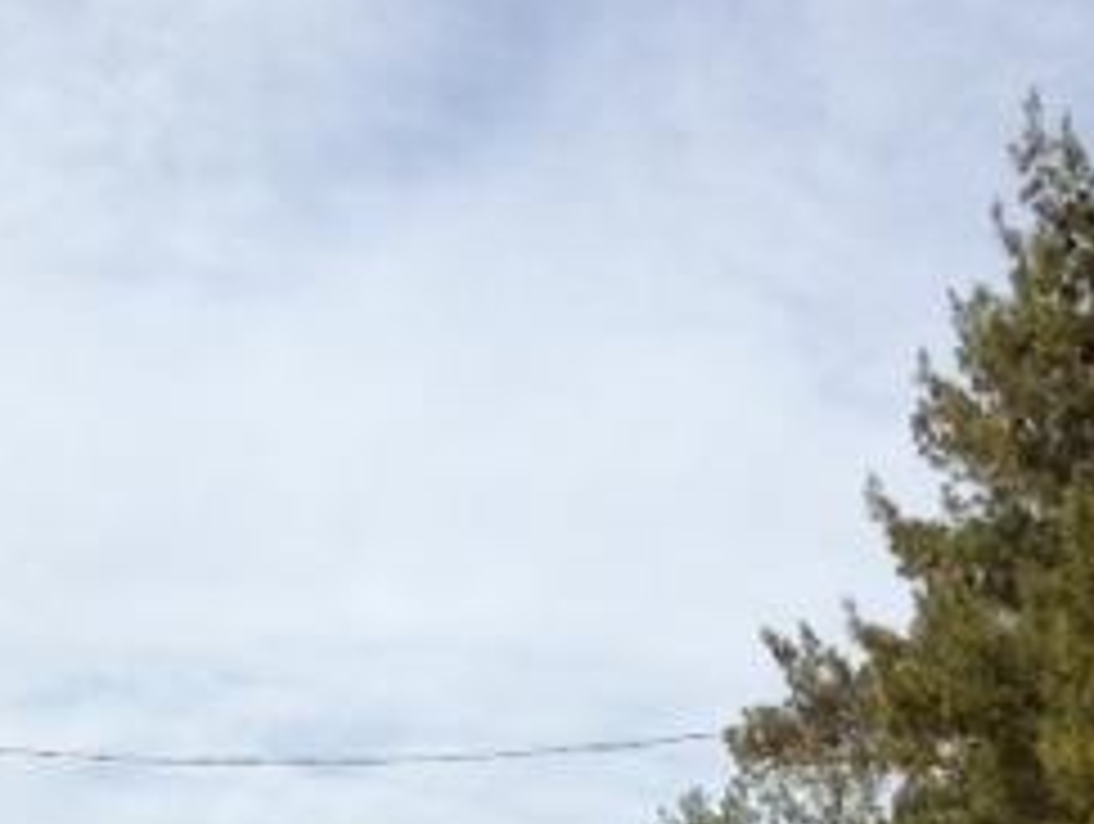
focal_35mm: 92
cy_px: 851
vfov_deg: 15.8
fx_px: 2912
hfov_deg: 20.9
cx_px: 171
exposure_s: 1/2404
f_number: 2.4
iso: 50
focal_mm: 4.28
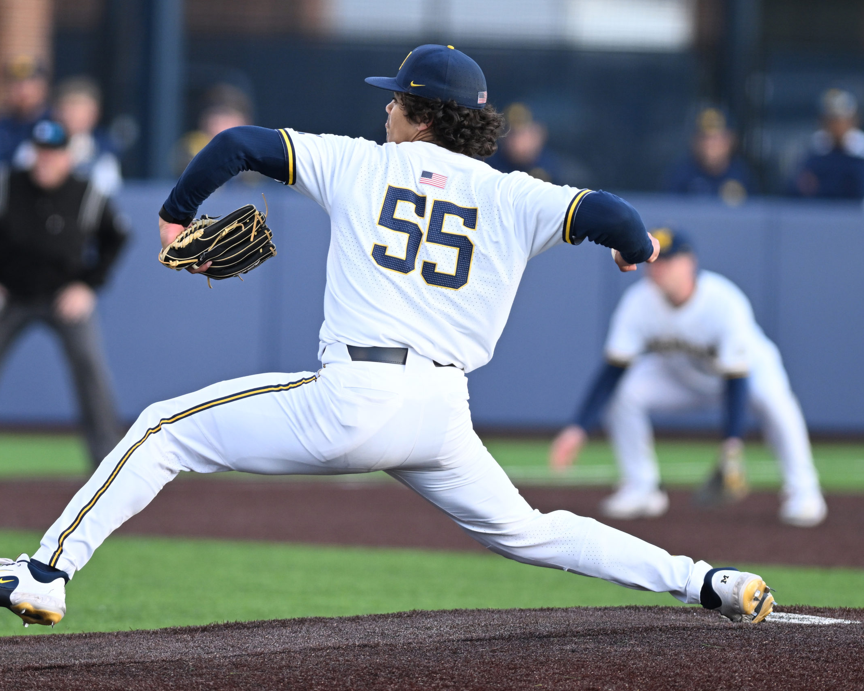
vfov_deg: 4.6
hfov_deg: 5.7
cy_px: 346
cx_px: 389
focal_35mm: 339
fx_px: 8669
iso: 800
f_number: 3.5
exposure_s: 1/2000
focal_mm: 300
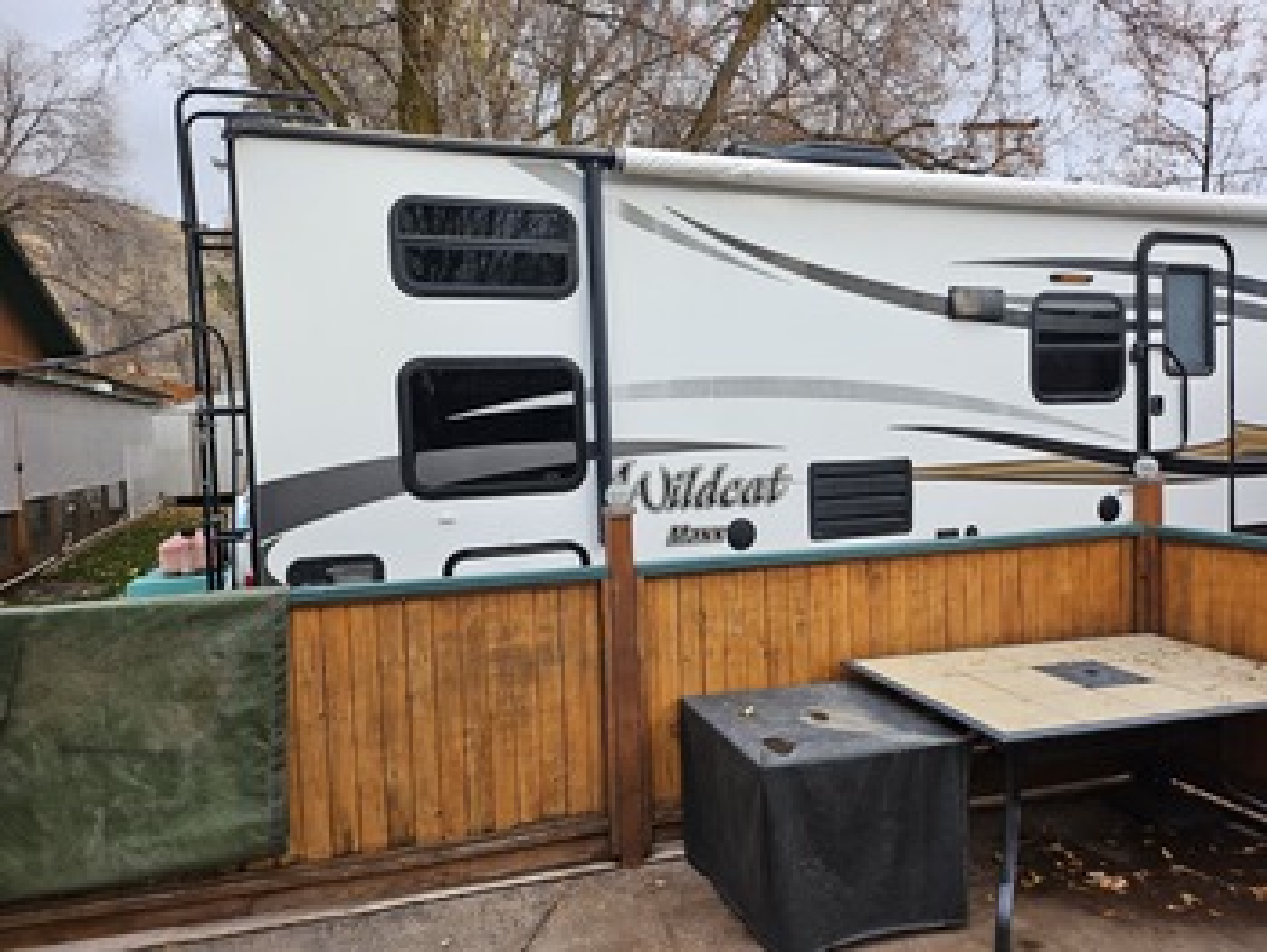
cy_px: 476
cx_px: 634
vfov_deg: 56.9
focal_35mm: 24
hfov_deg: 71.6
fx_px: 879
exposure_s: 1/180
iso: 64
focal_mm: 5
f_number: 1.8
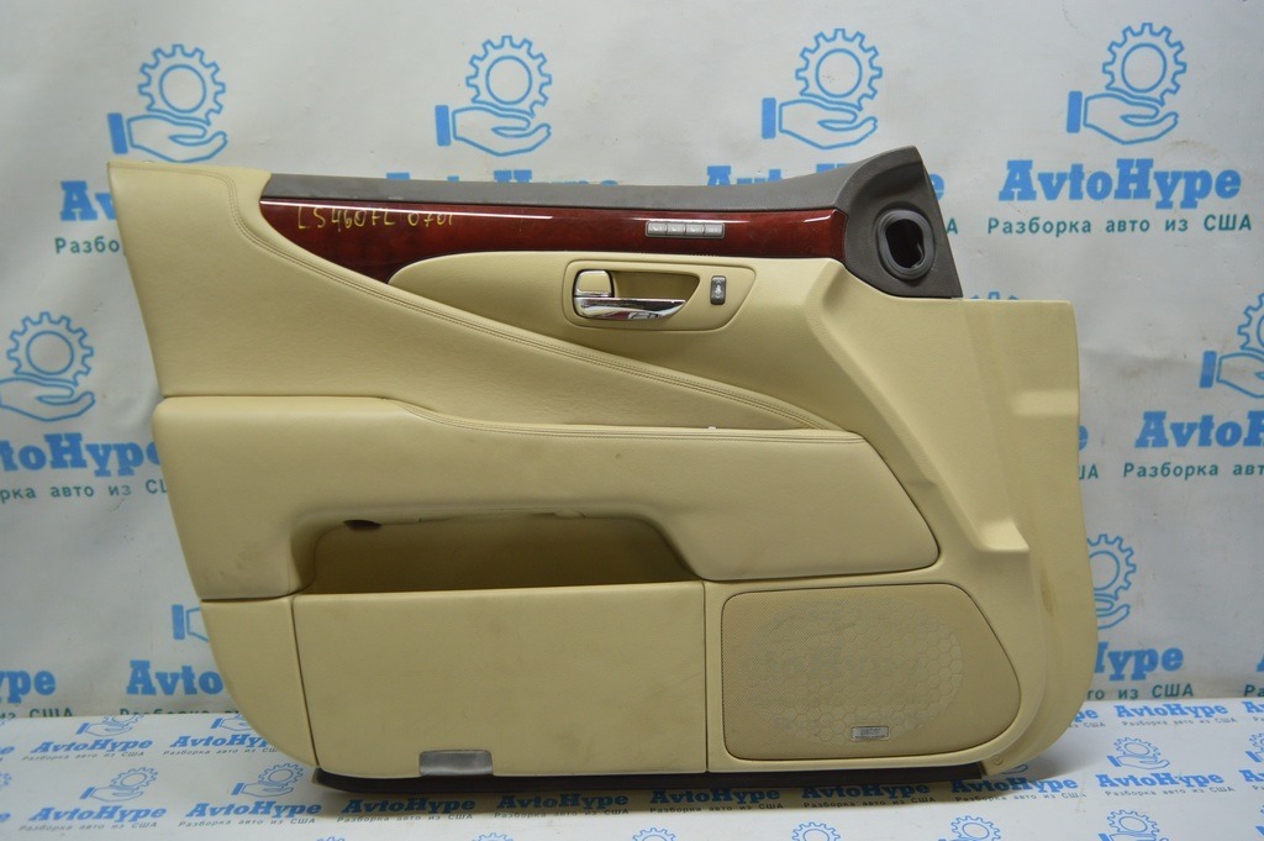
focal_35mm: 27
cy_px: 420
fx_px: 947
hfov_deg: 67.4
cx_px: 632
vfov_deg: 47.9
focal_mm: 18
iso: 400
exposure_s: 1/80
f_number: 3.5
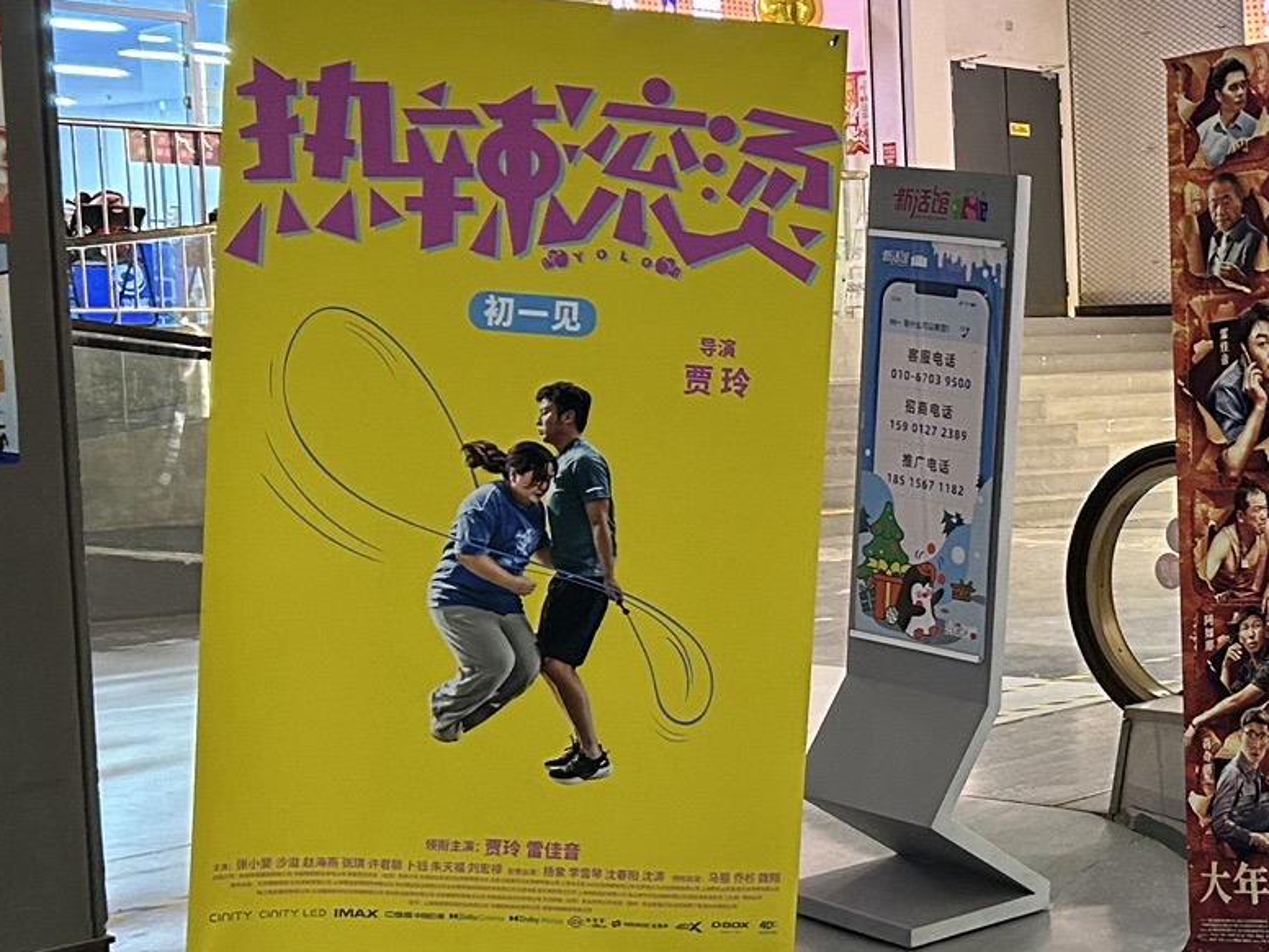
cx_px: 1377
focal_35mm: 67
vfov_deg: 21.9
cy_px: 507
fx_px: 2456
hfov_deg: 26.8
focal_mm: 5.7
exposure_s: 1/50
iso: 400
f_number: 1.5
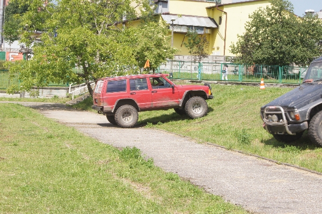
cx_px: 161
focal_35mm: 82
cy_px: 107
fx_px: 737
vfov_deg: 16.5
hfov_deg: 24.6
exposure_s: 1/160
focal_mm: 55
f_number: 16
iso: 200
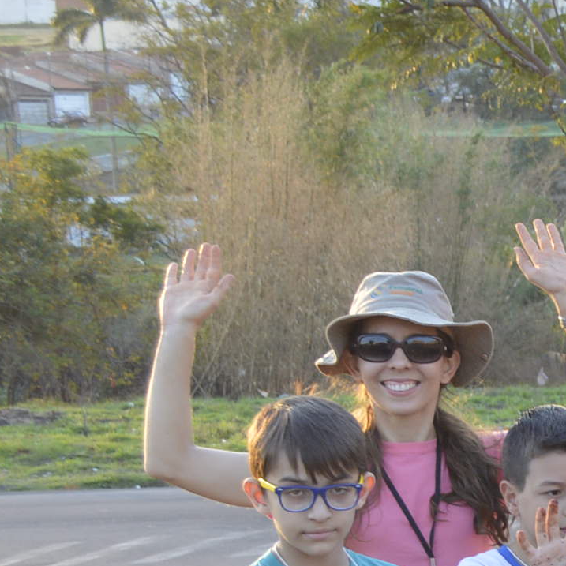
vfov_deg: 12.2
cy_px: 698
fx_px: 2571
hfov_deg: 11.3
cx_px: 1154
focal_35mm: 139
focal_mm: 26
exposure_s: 1/125
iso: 400
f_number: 5.6
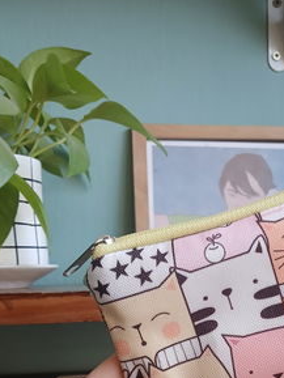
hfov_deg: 29.7
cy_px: 325
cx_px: 220
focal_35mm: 48
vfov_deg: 37.6
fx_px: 525
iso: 200
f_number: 1.8
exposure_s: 1/50
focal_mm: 3.98
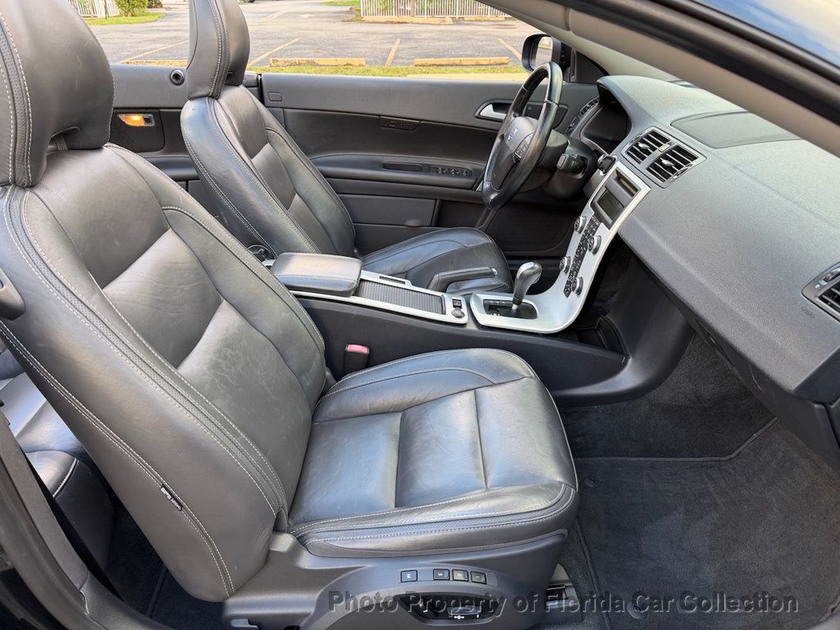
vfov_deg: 56.8
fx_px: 582
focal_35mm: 24
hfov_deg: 71.6
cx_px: 420
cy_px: 315
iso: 125
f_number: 1.78
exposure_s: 1/121
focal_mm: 6.76
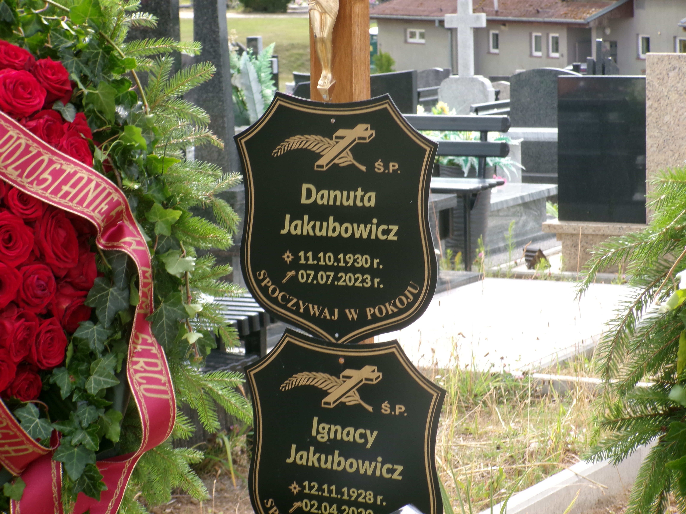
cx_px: 343
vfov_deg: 12.9
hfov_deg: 17.1
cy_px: 257
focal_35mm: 115
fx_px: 2279
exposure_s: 1/105
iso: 100
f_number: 6.2
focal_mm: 20.6
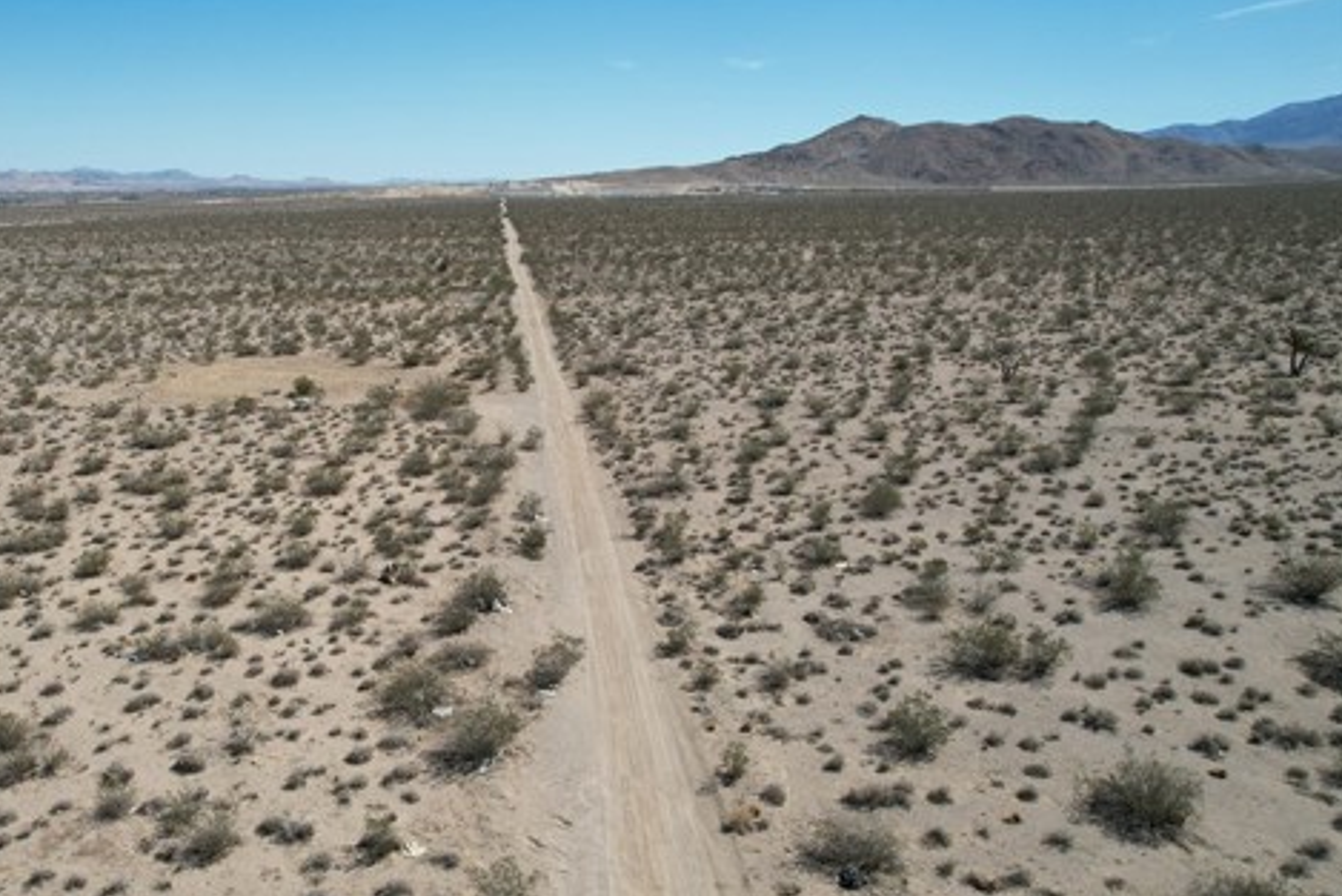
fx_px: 1119
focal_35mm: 30
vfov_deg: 43.6
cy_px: 459
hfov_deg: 60.4
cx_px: 444
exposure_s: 1/2500
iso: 100
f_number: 2.8
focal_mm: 8.38
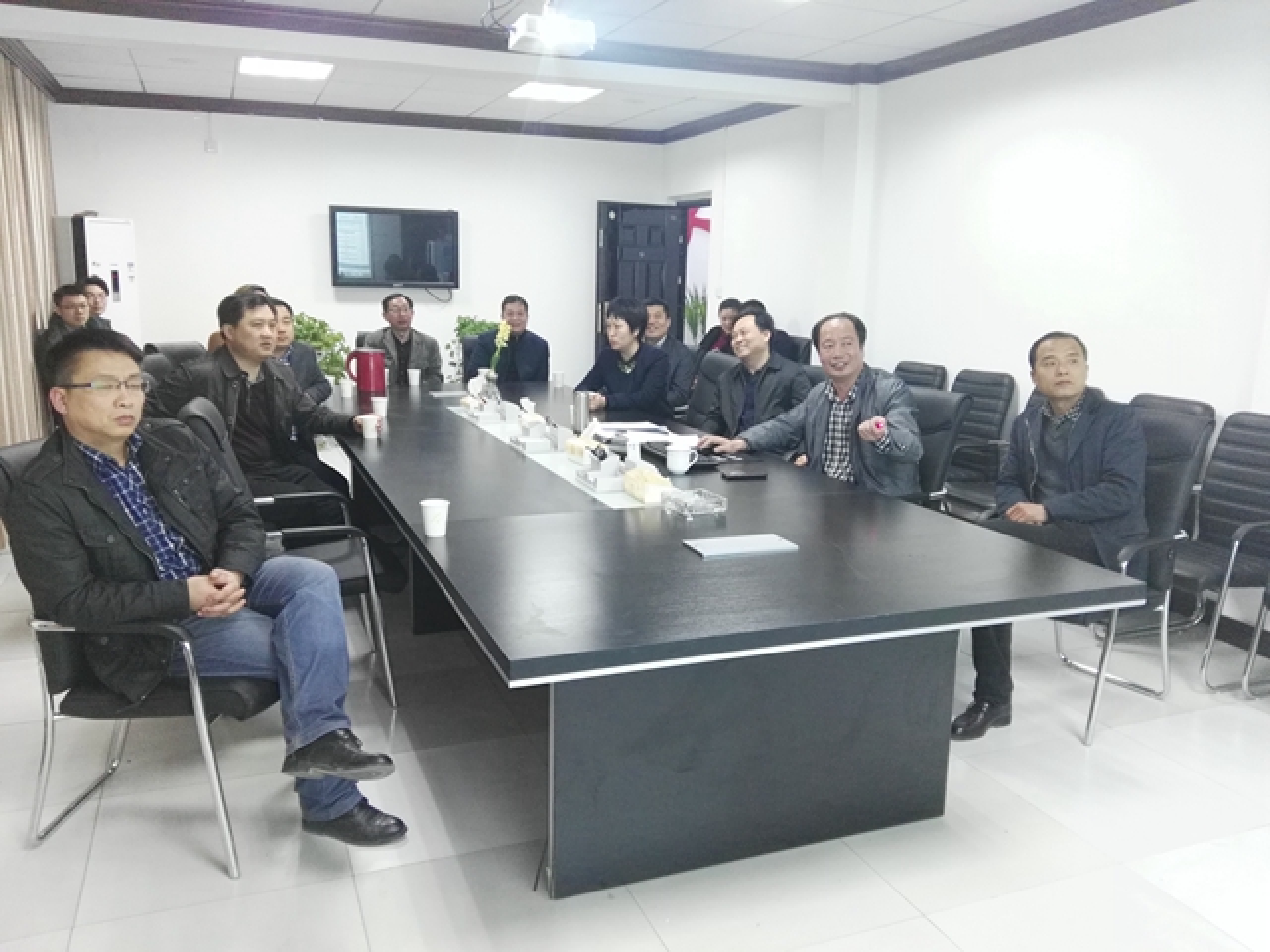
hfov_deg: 63.4
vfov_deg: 49.7
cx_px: 635
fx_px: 1027
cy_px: 476
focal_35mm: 28
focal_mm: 2.96
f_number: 2
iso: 283
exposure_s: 1/17
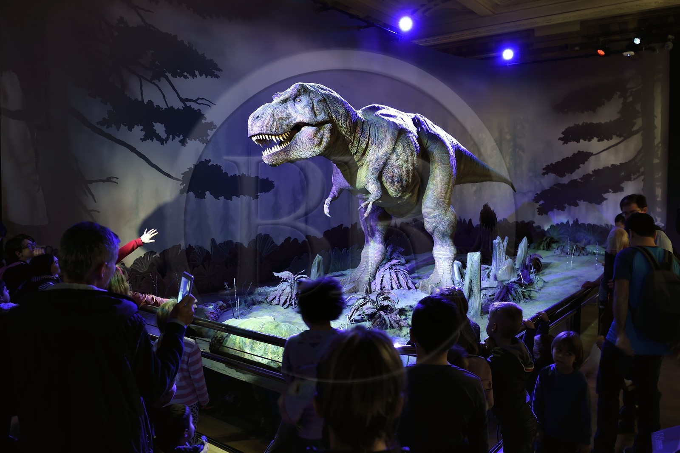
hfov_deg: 73.8
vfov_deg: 53.1
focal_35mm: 24
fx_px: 453
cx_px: 340
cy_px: 226
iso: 1600
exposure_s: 1/20
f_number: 3.5
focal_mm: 24
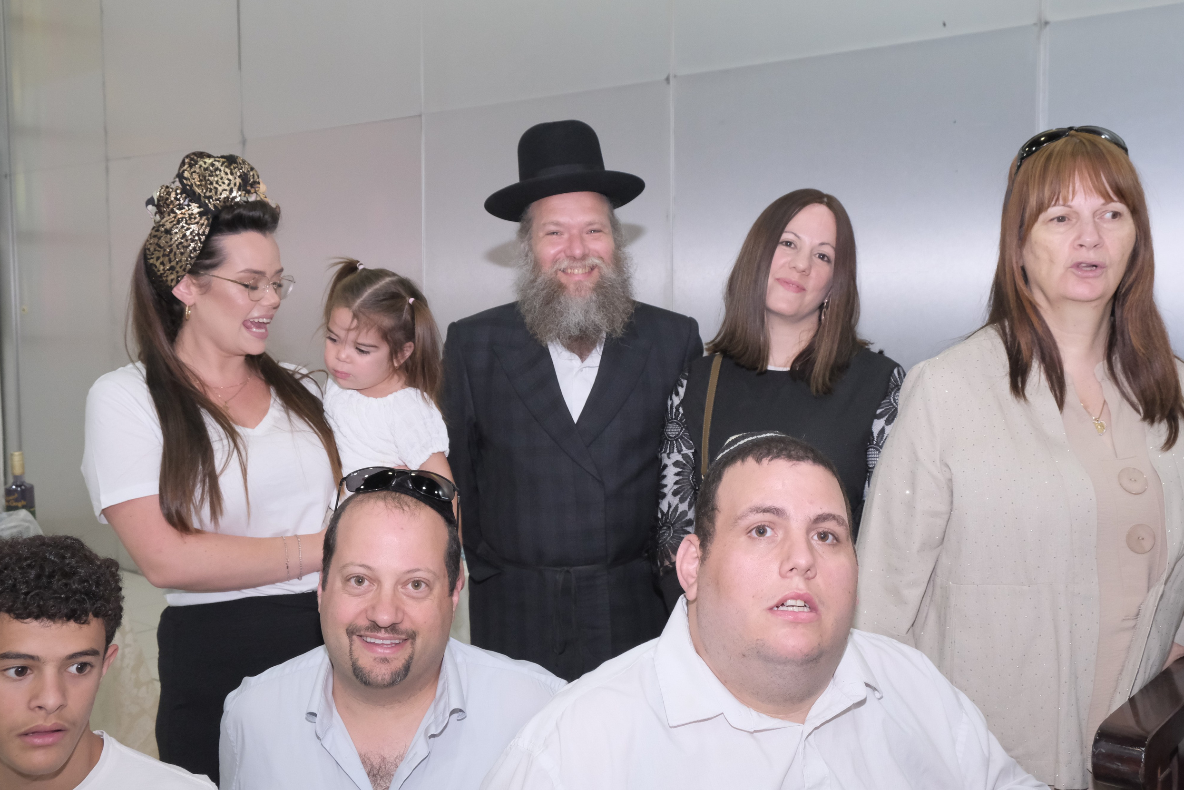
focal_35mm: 36
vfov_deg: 36.9
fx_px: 1184
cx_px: 587
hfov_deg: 53.1
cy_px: 384
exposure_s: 1/160
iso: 4000
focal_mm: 23.3
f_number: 5.6
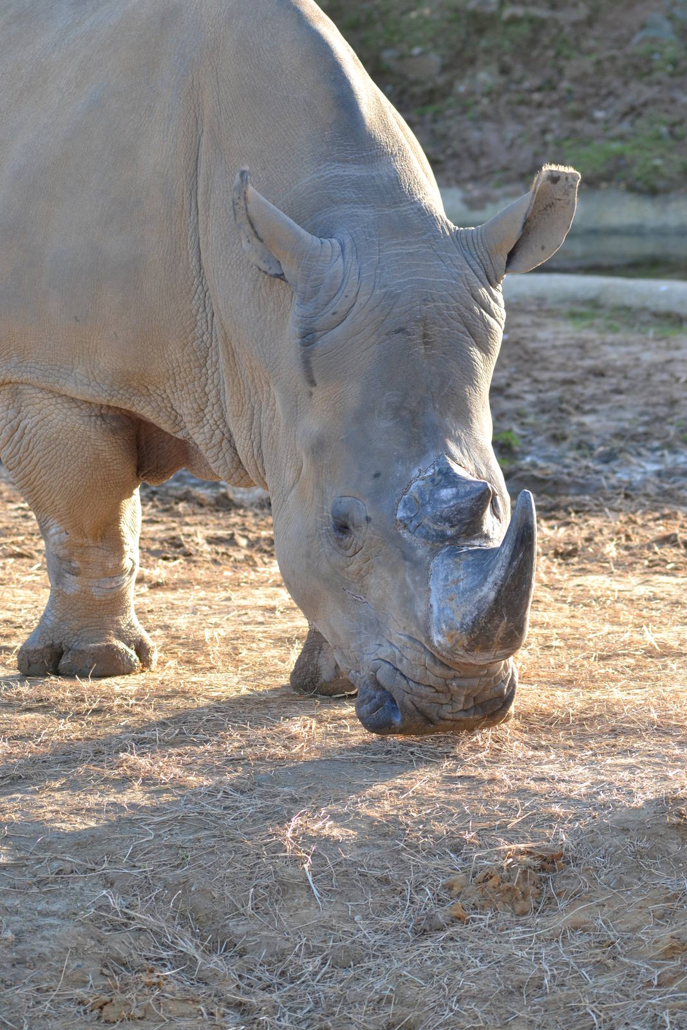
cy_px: 515
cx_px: 344
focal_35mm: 225
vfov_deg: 9.1
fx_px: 6439
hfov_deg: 6.1
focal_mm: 150
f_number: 5
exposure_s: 1/500
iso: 800
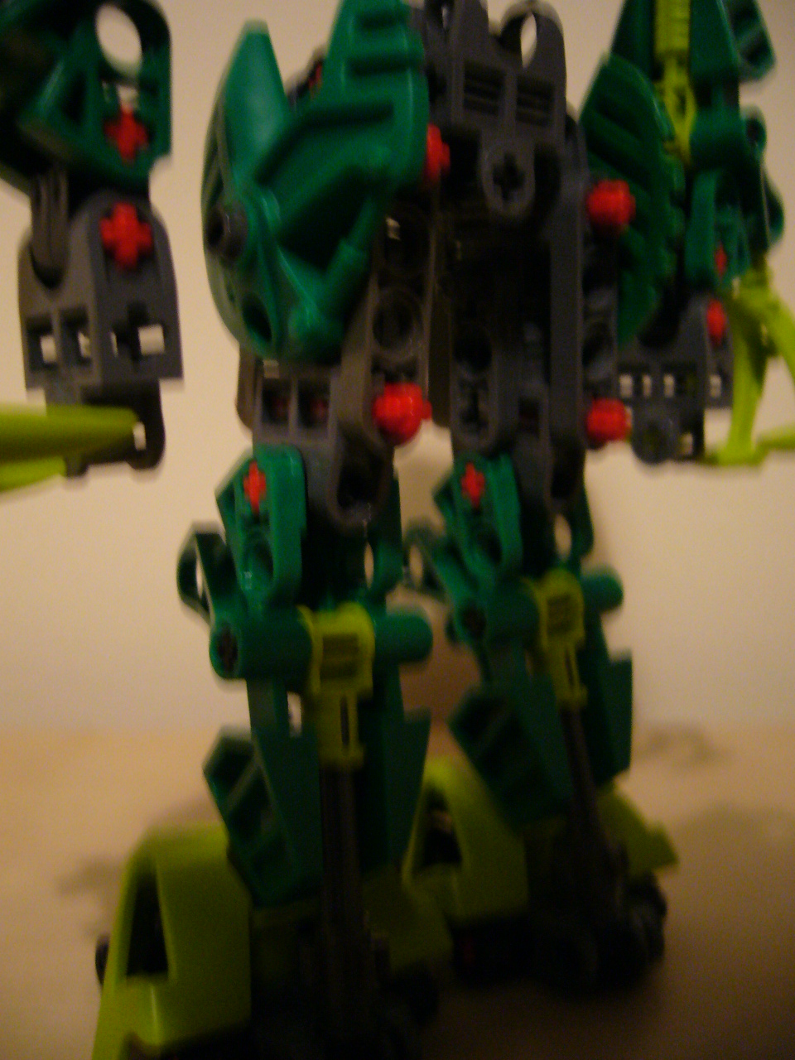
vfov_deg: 52.6
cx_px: 398
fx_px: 1072
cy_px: 530
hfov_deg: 40.7
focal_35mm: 35
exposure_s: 1/4
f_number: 2.8
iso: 200
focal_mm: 5.8
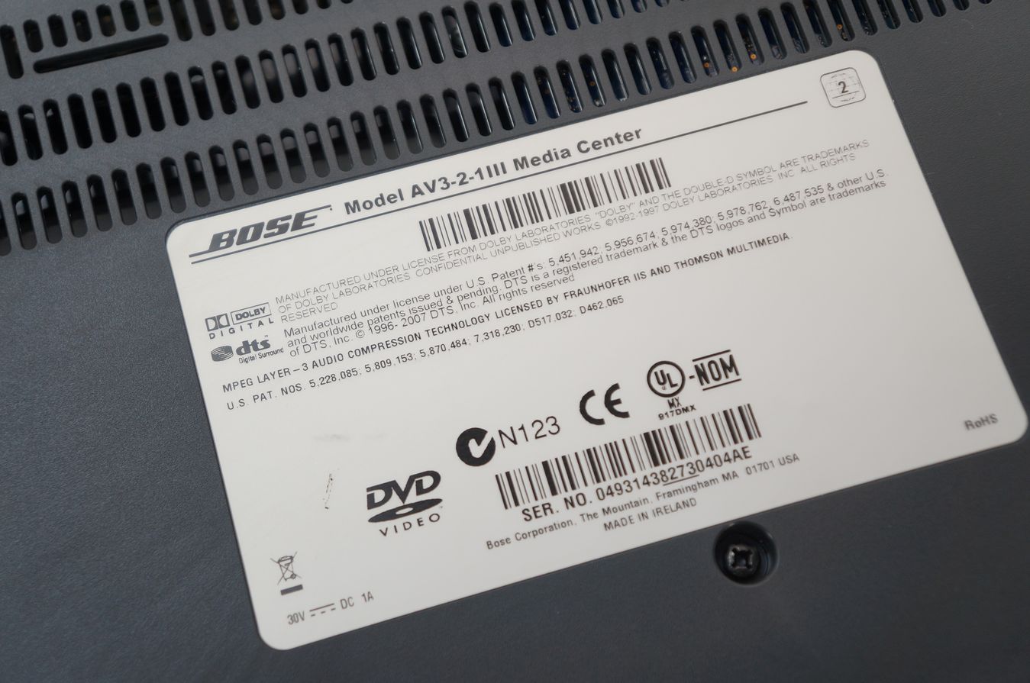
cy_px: 342
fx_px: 1543
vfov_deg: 25.0
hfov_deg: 36.9
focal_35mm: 54
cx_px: 515
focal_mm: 36
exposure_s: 1/40
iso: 200
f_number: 4.5
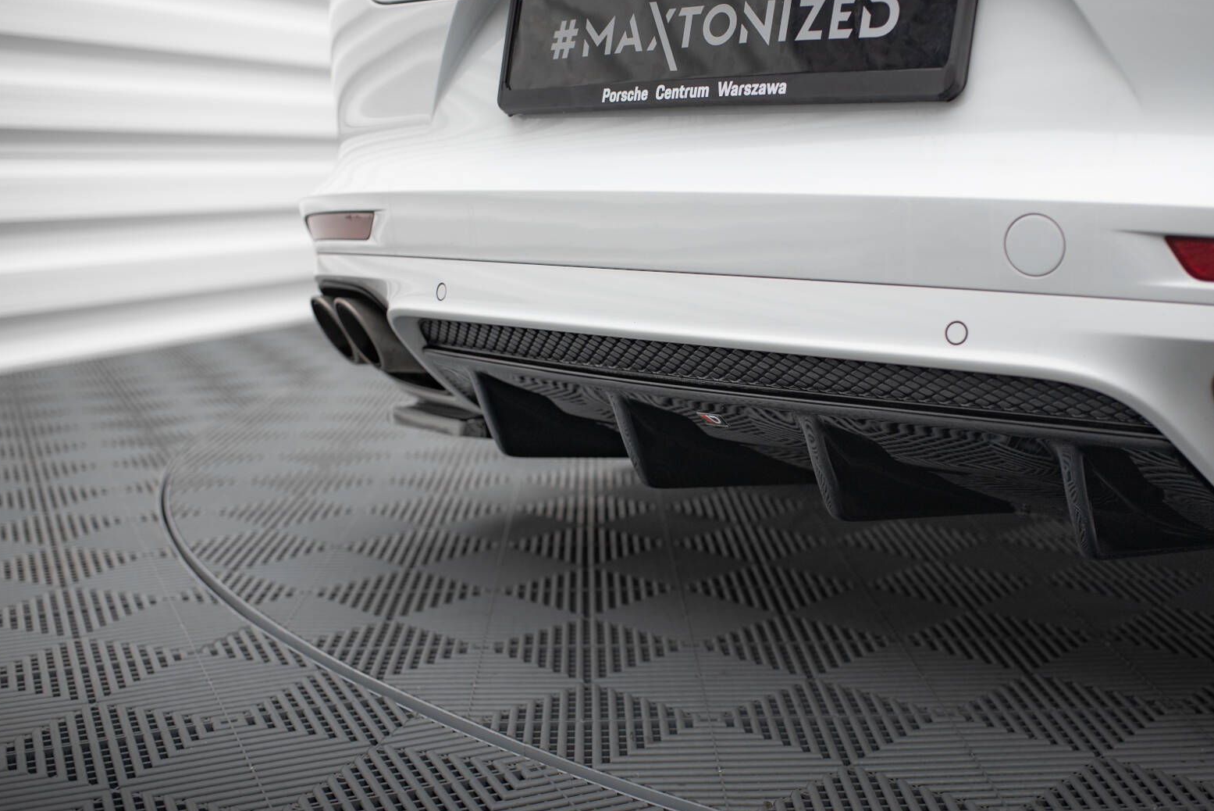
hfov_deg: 43.4
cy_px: 399
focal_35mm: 45
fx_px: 1518
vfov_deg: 29.9
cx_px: 706
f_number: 2.5
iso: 500
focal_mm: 35
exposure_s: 1/160
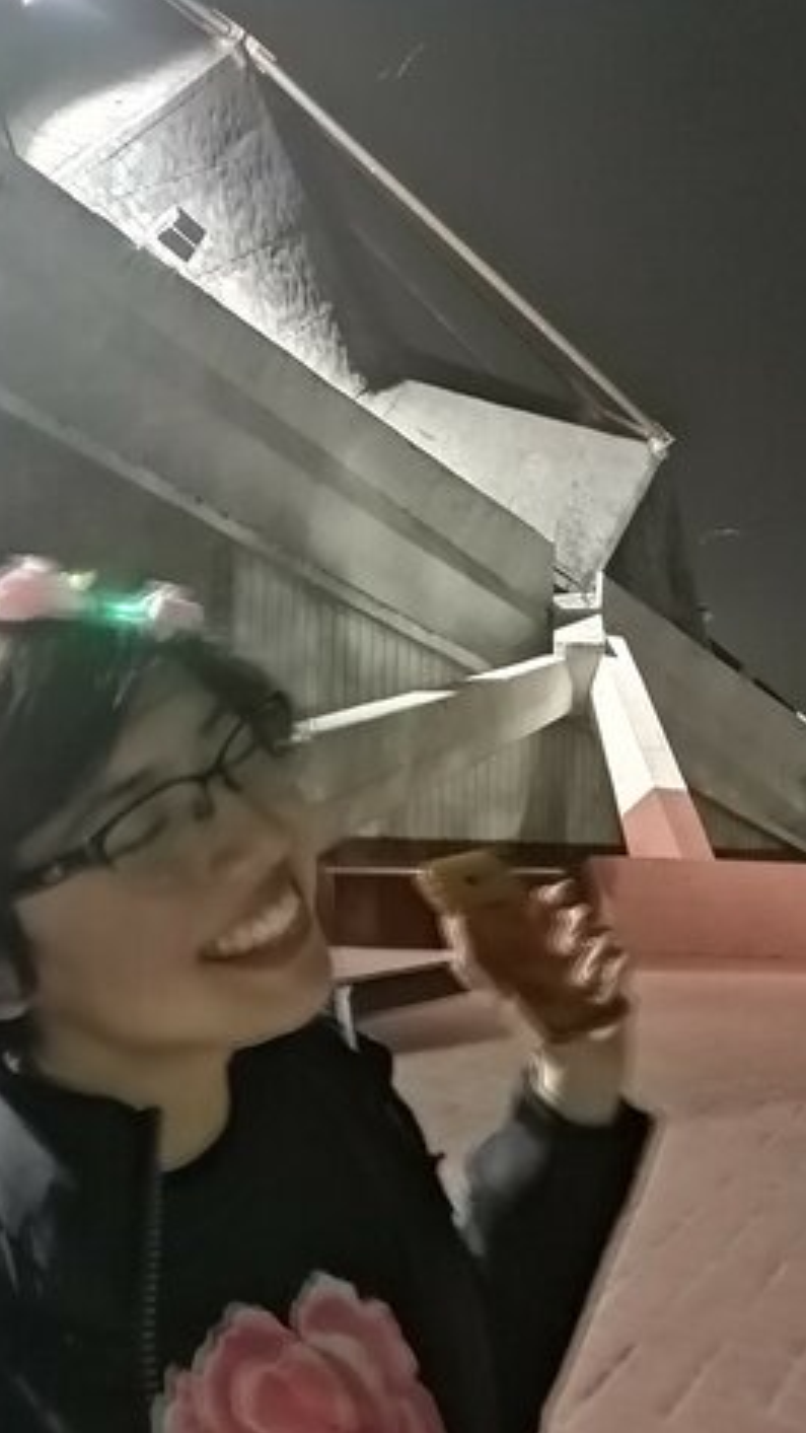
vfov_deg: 64.3
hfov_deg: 38.8
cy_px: 715
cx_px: 313
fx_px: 1140
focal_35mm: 30
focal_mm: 3.62
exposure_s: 4
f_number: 1.8
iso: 640
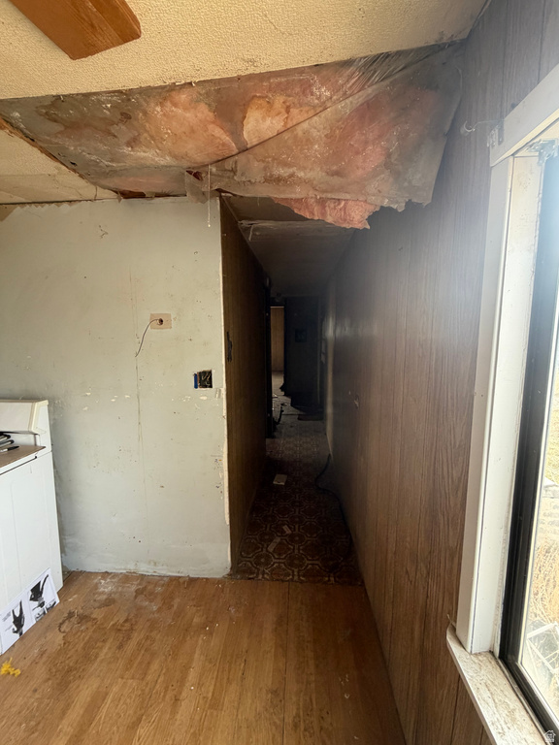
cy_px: 372
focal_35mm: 14
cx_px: 280
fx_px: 301
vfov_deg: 102.1
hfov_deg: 85.7
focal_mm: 2.22
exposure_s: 1/121
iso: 200
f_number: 2.2
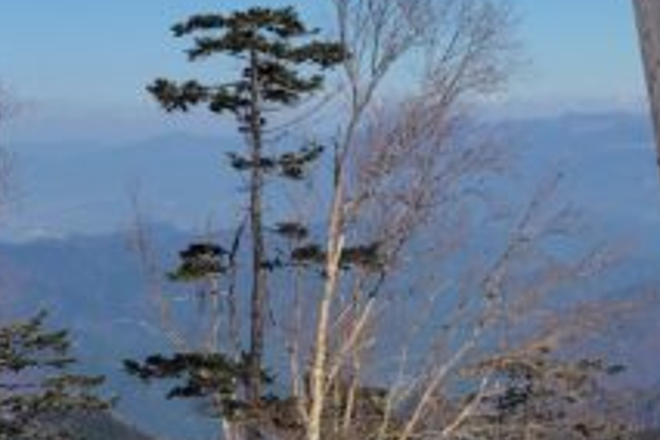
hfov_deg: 17.6
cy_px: 548
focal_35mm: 115
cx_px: 558
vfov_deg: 11.6
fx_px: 2108
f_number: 1.9
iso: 50
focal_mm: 5.6
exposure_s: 1/4335
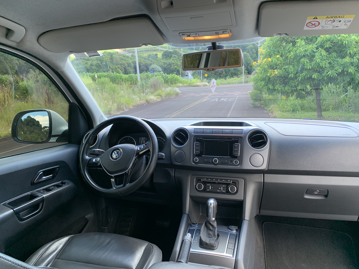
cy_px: 134
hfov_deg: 67.3
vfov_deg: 53.1
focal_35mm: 26
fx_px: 270
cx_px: 180
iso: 80
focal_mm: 4.25
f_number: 1.8
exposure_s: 1/121
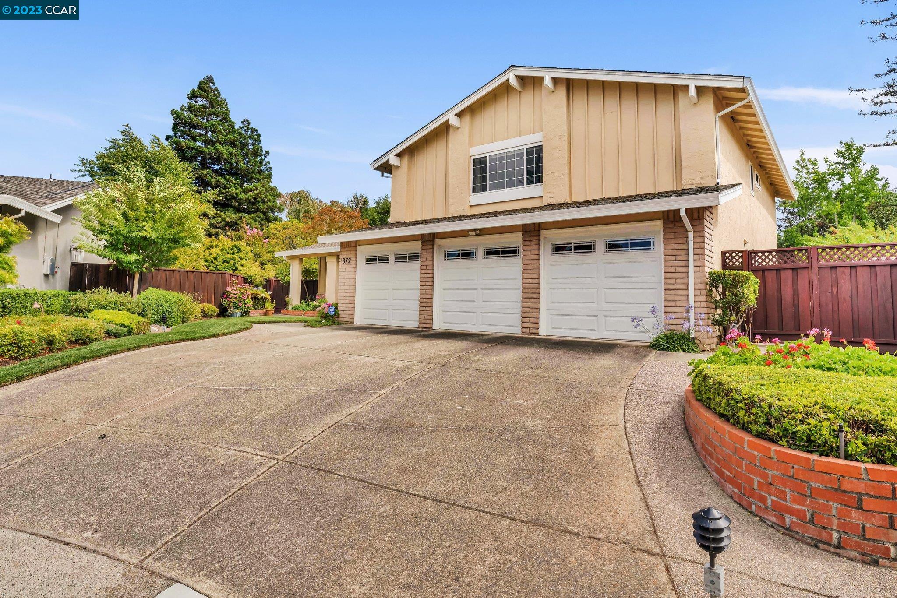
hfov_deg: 93.3
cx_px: 448
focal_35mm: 17
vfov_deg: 70.5
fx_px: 424
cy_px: 299
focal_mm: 17
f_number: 8
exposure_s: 1/500
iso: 200
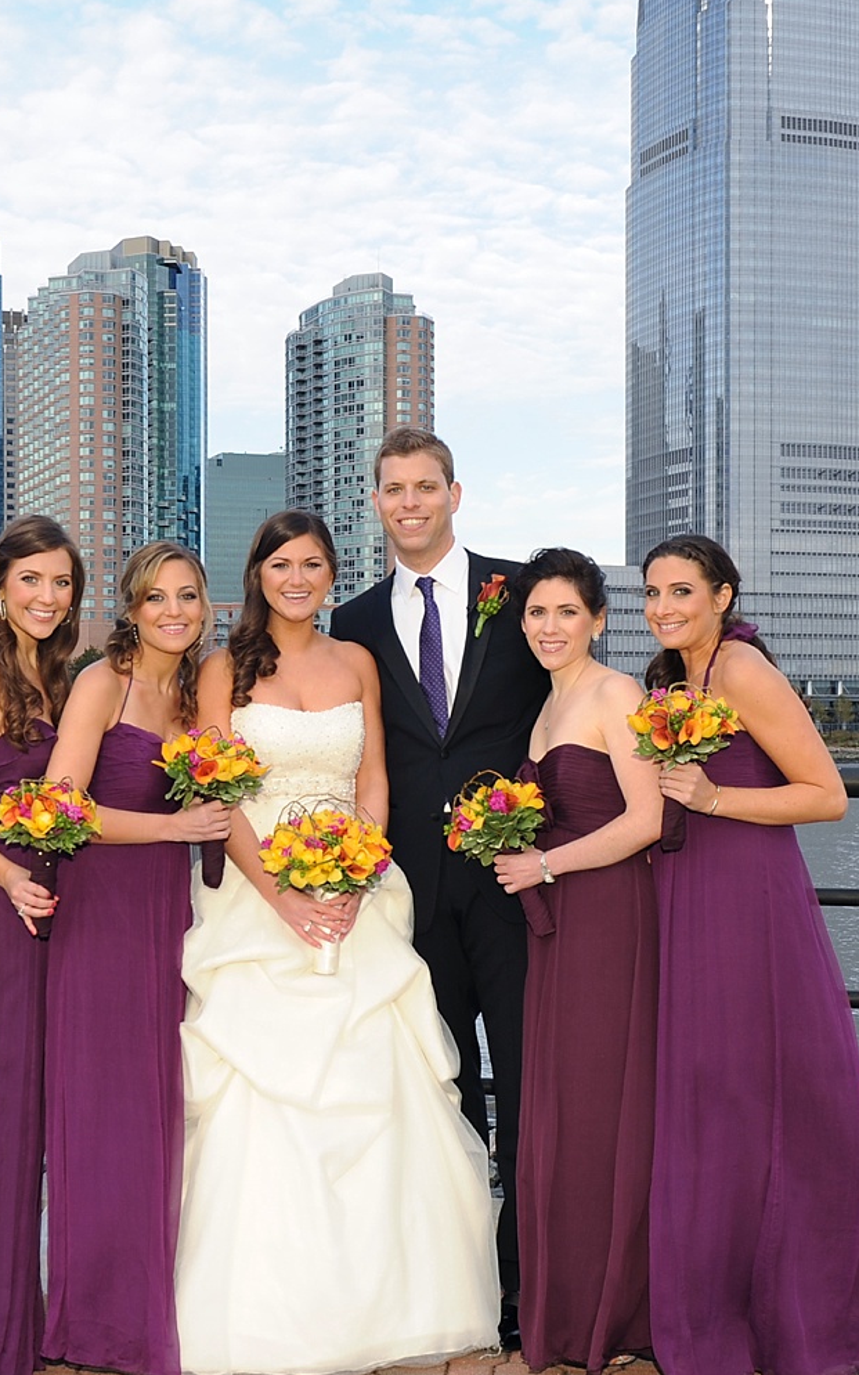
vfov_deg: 37.5
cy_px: 745
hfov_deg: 23.8
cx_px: 275
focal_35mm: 54
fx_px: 2023
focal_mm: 31
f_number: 7.1
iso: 200
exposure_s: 1/200
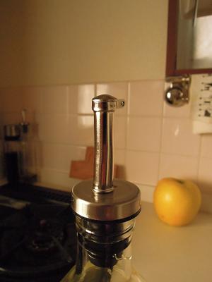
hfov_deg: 56.8
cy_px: 141
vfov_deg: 71.6
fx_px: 196
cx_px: 106
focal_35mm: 24
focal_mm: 4.3
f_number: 4.5
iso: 1600
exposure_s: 1/640
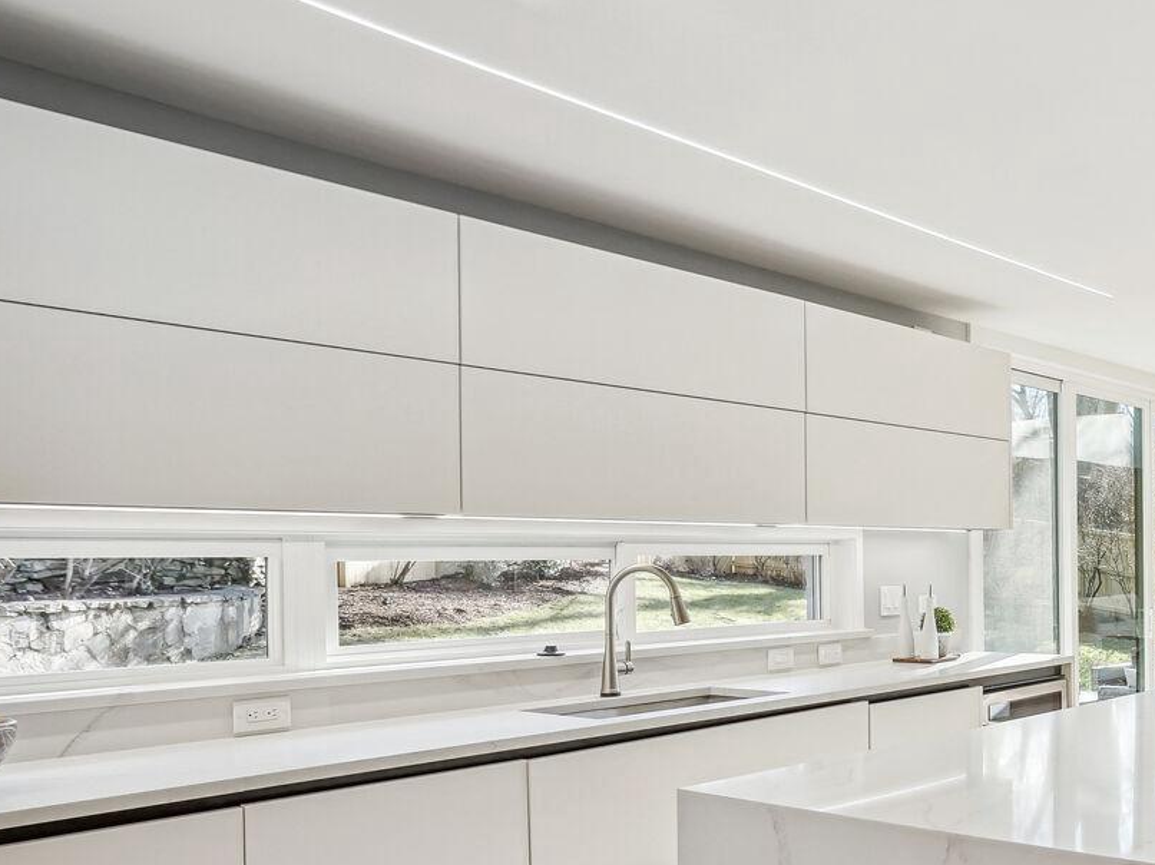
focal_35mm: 33
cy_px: 547
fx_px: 1101
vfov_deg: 42.6
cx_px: 1152
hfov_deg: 46.5
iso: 800
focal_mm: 16
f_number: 8
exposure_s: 1/160
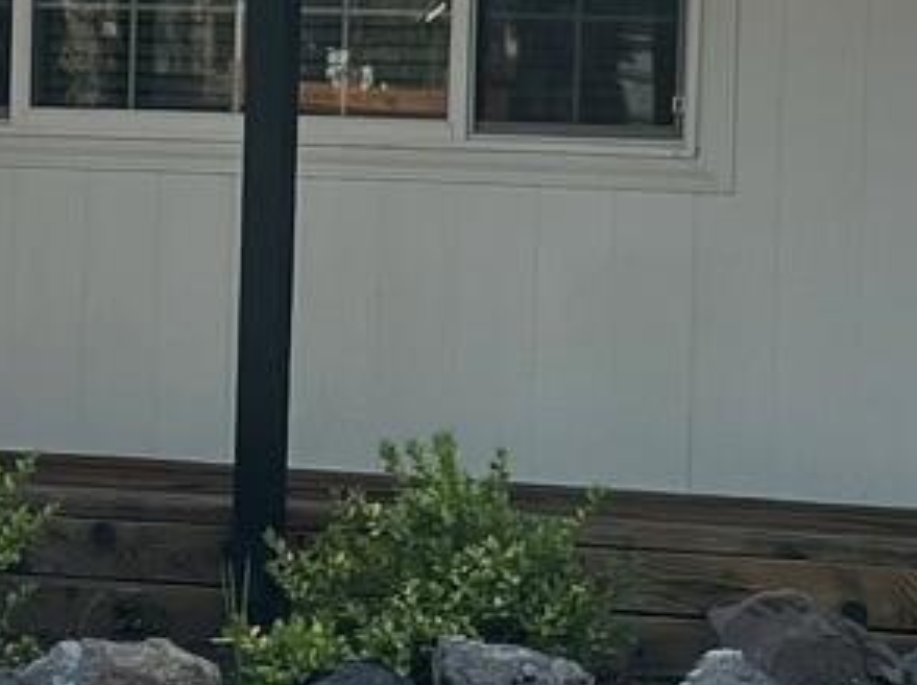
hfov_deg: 10.9
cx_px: 316
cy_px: 172
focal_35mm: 182
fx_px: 4815
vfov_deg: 8.1
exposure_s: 1/994
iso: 32
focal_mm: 5.1
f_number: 1.6
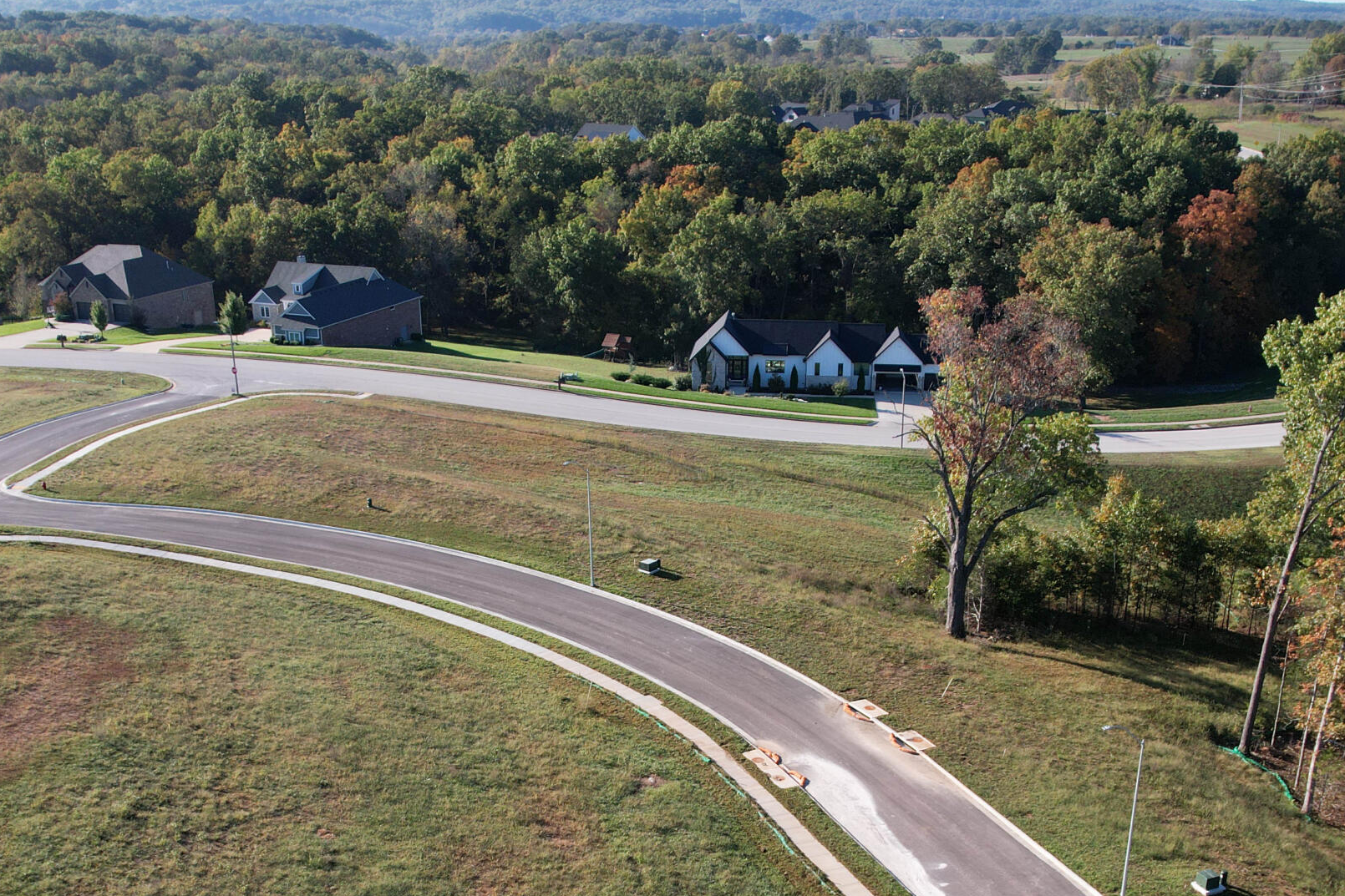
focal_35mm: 41
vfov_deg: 31.7
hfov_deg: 47.4
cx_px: 701
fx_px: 1532
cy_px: 731
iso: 200
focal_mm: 8.38
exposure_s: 1/320
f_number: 2.8
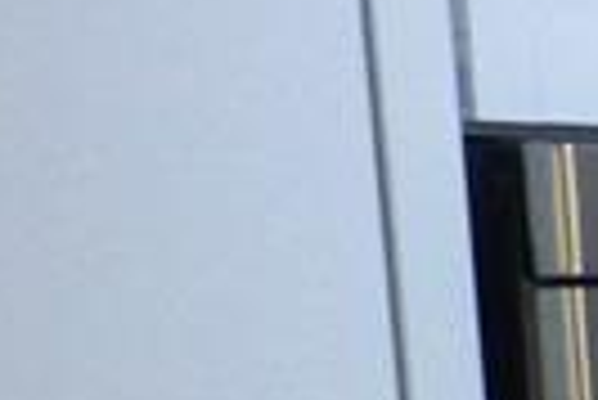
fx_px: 3193
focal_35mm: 192
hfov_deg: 9.0
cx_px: 1704
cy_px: 1007
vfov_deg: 6.7
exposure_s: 1/25
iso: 400
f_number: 3.3
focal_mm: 4.3
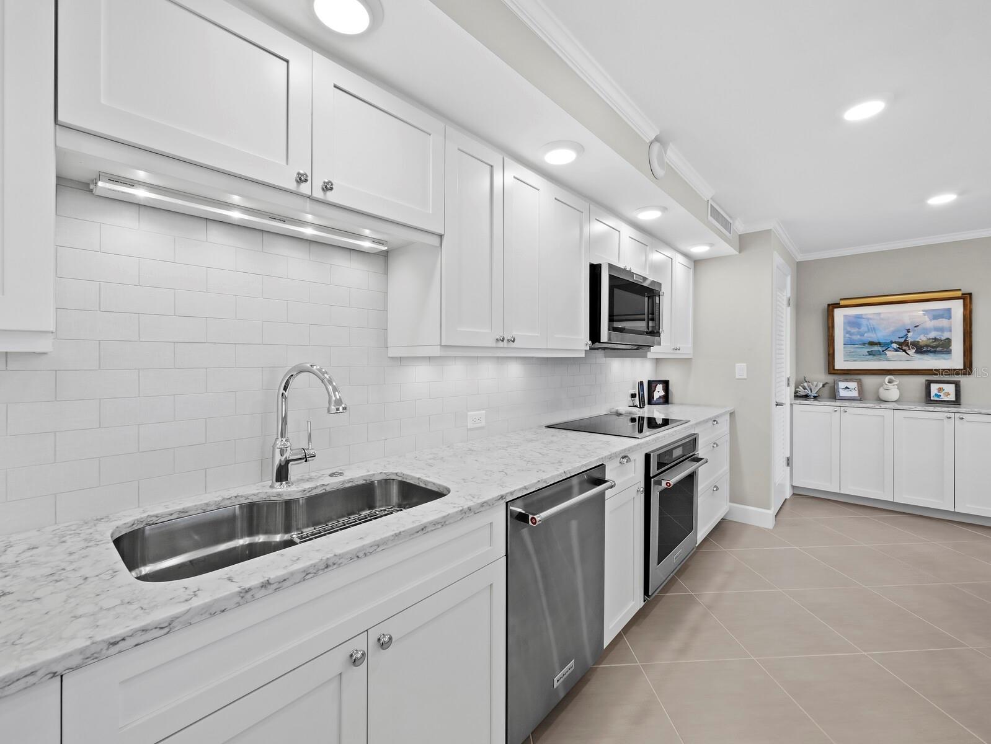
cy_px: 372
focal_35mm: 14
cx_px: 496
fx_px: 401
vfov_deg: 85.7
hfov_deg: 102.0
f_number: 11
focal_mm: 7
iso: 250
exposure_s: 1/3
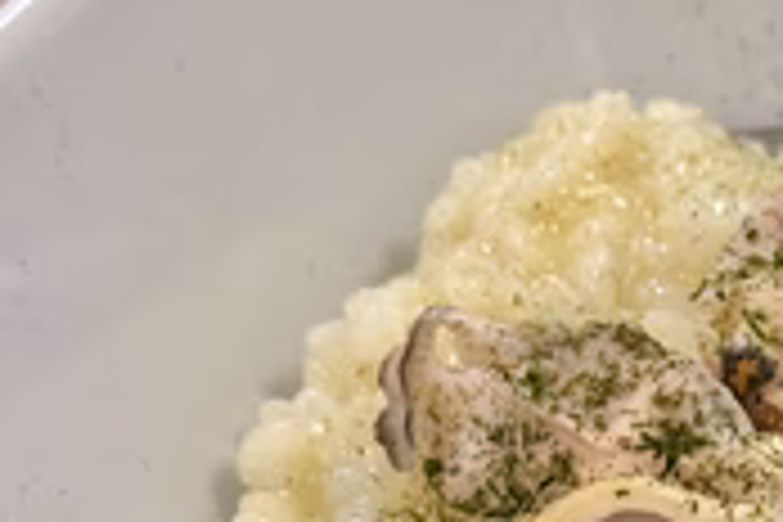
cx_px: 810
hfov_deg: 17.3
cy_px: 531
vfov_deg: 11.8
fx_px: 2501
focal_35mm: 115
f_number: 1.78
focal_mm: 6.86
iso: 200
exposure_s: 1/40
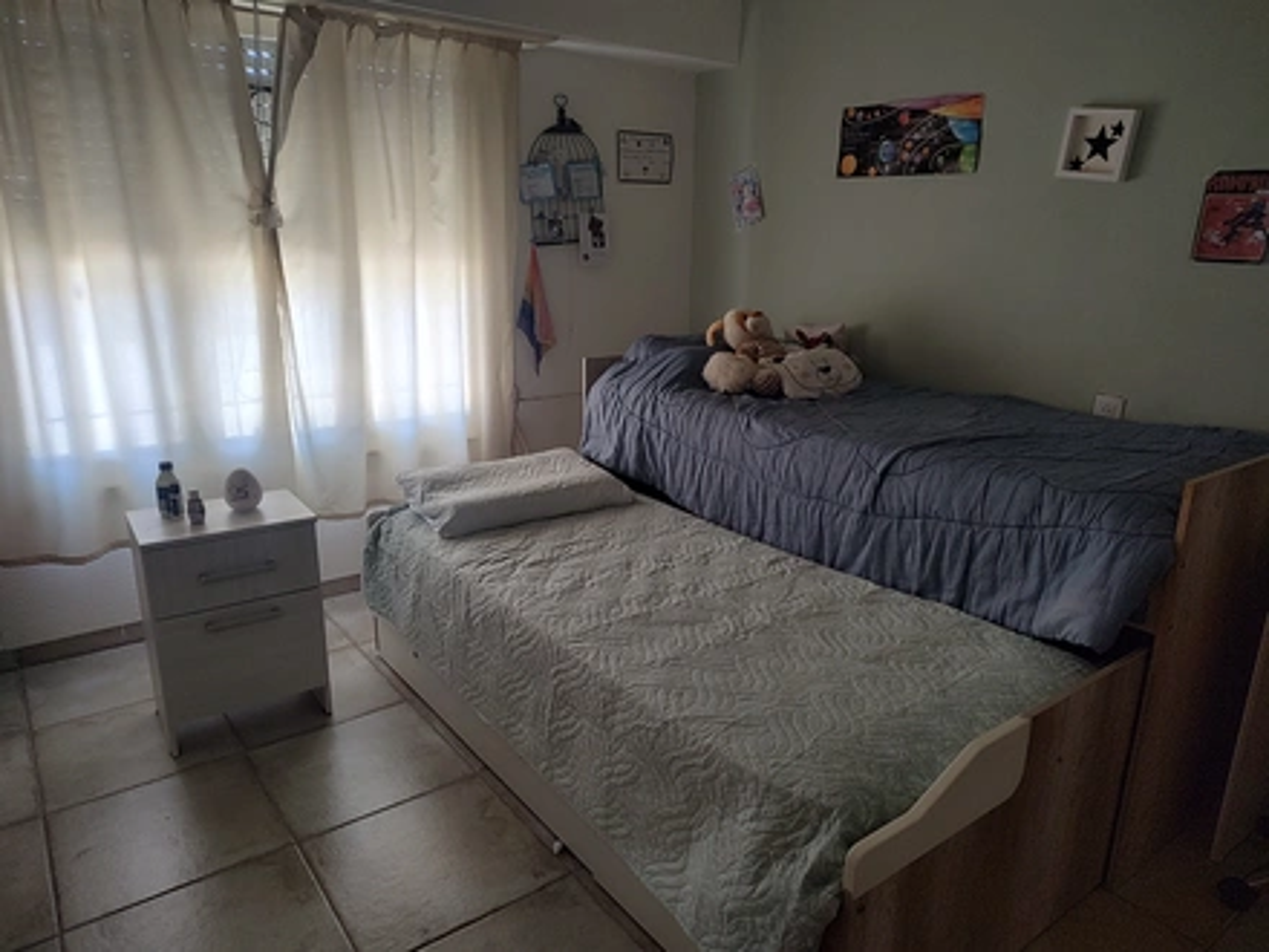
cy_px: 476
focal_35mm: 23
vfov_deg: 58.9
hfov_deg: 73.9
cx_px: 634
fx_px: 843
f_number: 1.8
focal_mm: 5.56
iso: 108
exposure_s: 1/50
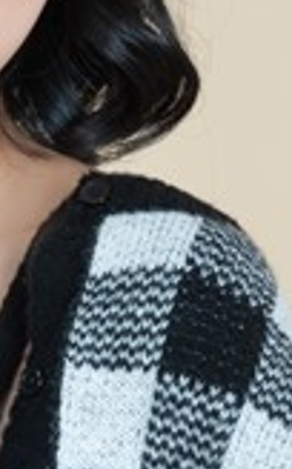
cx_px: -6
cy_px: 350
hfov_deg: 4.1
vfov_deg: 6.5
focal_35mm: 322
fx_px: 4114
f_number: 9
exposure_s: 1/125
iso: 125
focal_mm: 62
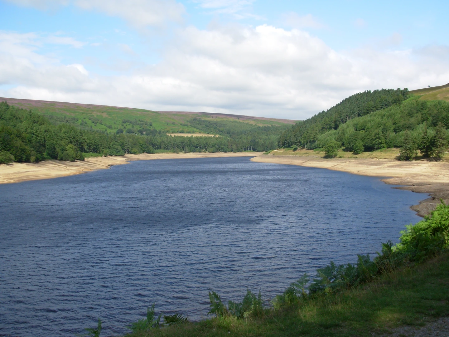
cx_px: 224
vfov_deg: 37.7
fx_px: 493
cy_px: 168
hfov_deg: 49.0
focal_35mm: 38
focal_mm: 6.3
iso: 50
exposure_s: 1/813
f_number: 2.9
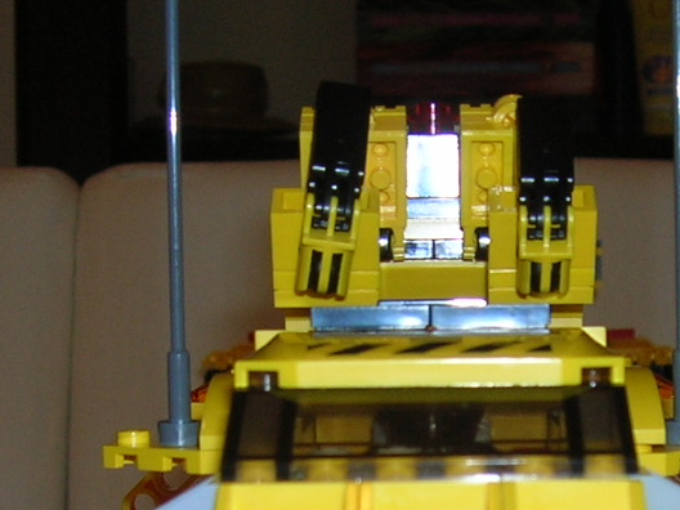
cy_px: 527
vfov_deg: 14.1
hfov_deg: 19.0
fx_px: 2023
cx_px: 496
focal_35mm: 103
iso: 50
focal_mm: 5.7
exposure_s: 1/60.1
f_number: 2.9
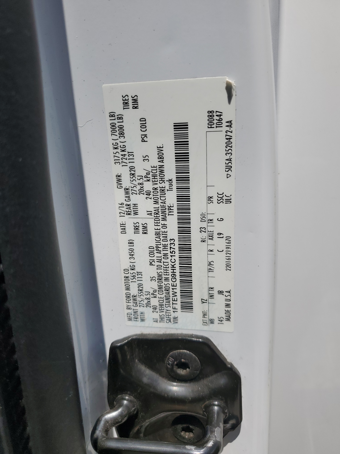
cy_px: 227
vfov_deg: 67.3
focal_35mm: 26
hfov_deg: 53.1
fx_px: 340
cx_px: 170
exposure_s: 1/5000
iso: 50
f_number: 1.5
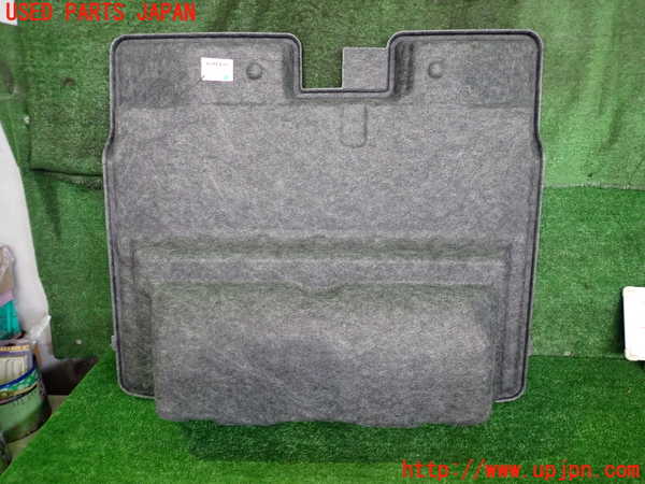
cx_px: 322
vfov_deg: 54.9
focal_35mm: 25
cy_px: 242
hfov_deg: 69.4
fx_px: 466
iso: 400
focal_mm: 4.5
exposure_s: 1/30
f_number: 2
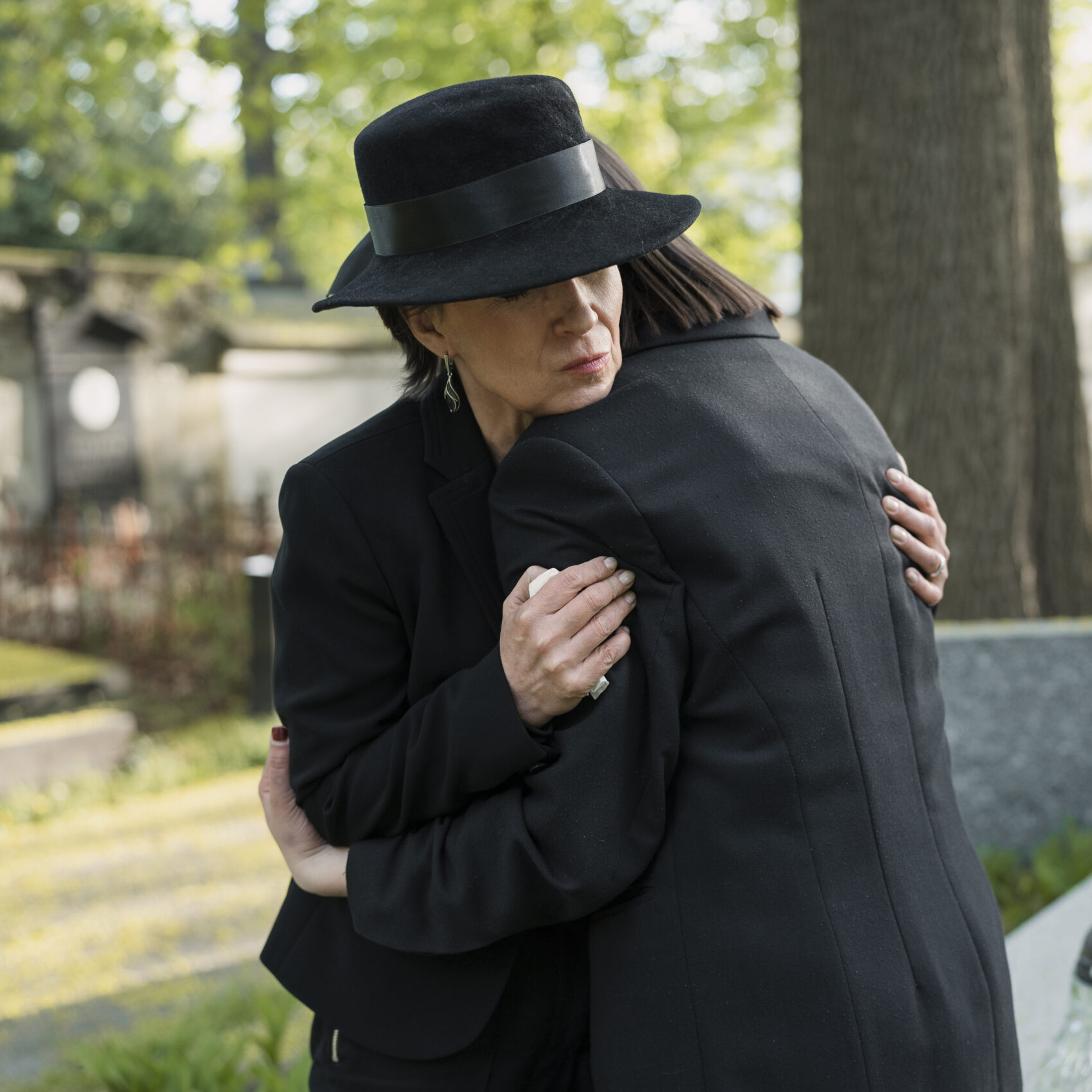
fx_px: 1606
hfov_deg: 36.9
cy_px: 546
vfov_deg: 37.6
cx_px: 773
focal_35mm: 45
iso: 640
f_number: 2
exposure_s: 1/320
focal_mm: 35
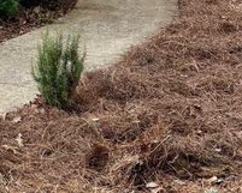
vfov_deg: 16.3
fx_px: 602
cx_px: -54
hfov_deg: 21.1
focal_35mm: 84
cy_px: -116
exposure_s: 1/732
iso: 50
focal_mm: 5.96
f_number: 1.6
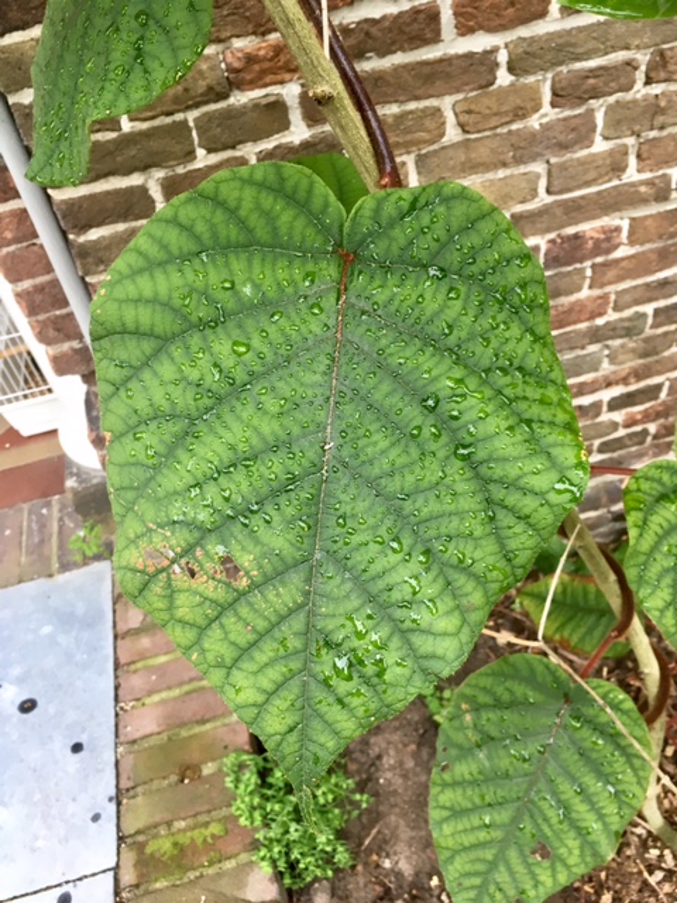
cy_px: 452
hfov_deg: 48.2
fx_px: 756
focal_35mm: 29
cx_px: 338
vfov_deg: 61.7
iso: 40
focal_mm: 4.15
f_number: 2.2
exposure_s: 1/33
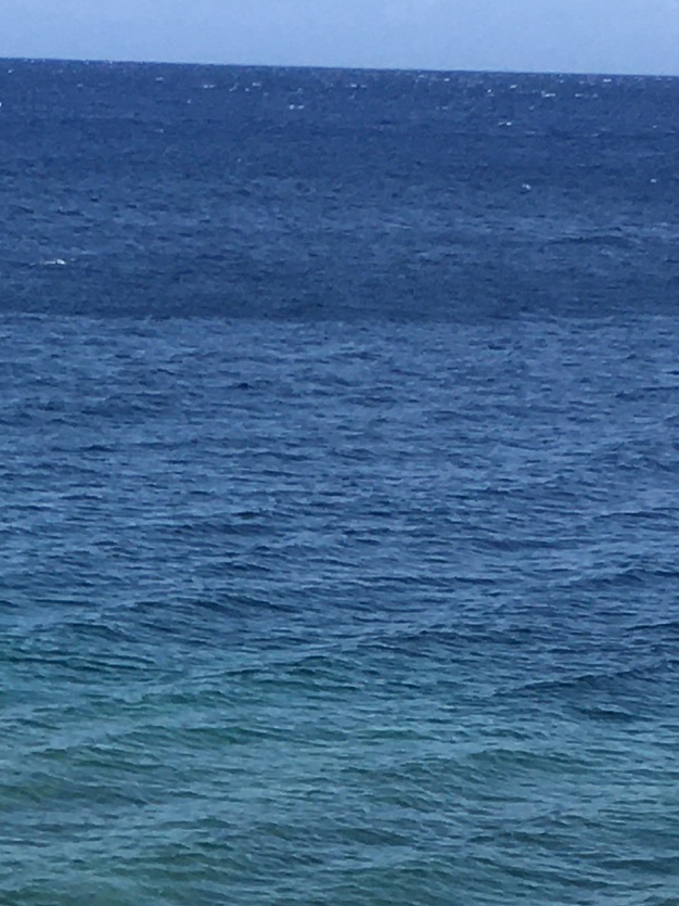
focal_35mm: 140
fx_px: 3662
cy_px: 1178
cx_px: -336
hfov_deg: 10.2
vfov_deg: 13.6
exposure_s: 1/1570
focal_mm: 4.15
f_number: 2.2
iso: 25
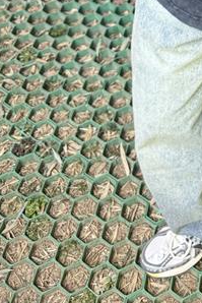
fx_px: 563
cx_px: 284
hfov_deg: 18.5
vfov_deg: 25.9
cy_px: -87
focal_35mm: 67
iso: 100
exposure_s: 1/121
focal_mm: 6.76
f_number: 1.78
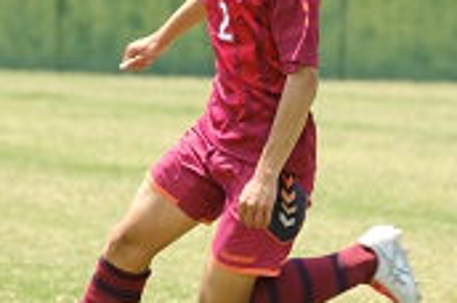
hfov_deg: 2.1
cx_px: 356
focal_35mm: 972
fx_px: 12316
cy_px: 4
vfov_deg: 1.4
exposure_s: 1/500
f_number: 5.6
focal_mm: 222.5
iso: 320
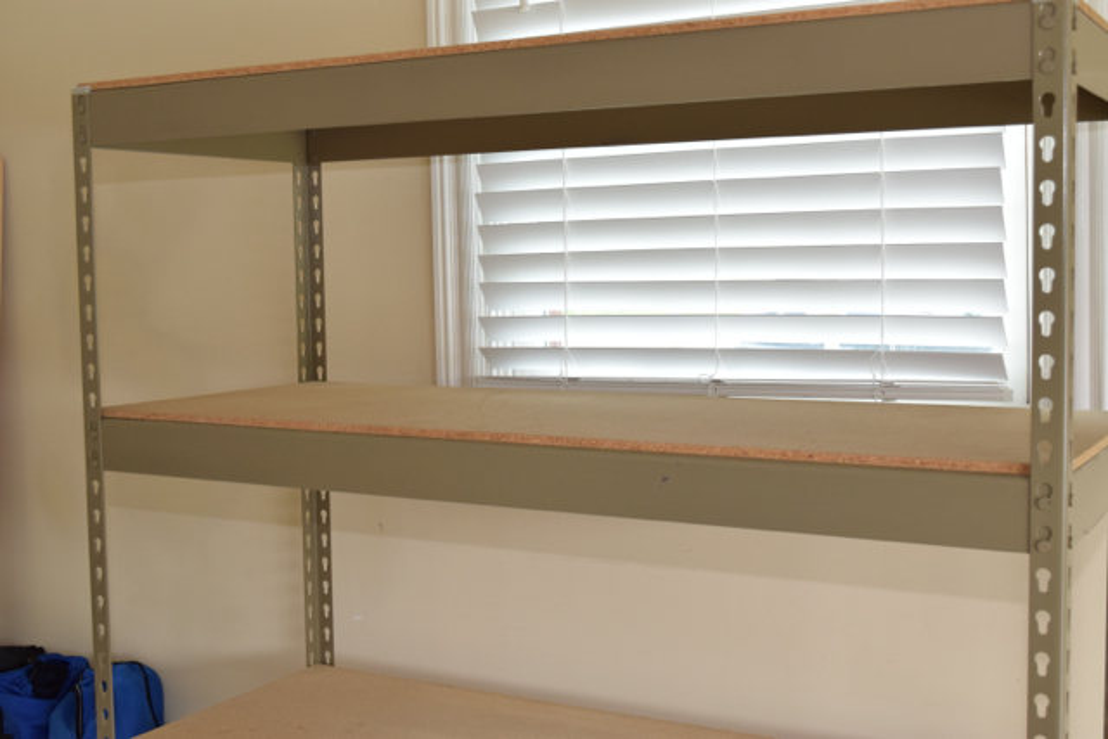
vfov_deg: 28.1
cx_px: 554
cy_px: 370
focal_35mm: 48
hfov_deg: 41.1
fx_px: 1478
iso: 800
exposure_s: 1/125
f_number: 6.3
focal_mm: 32
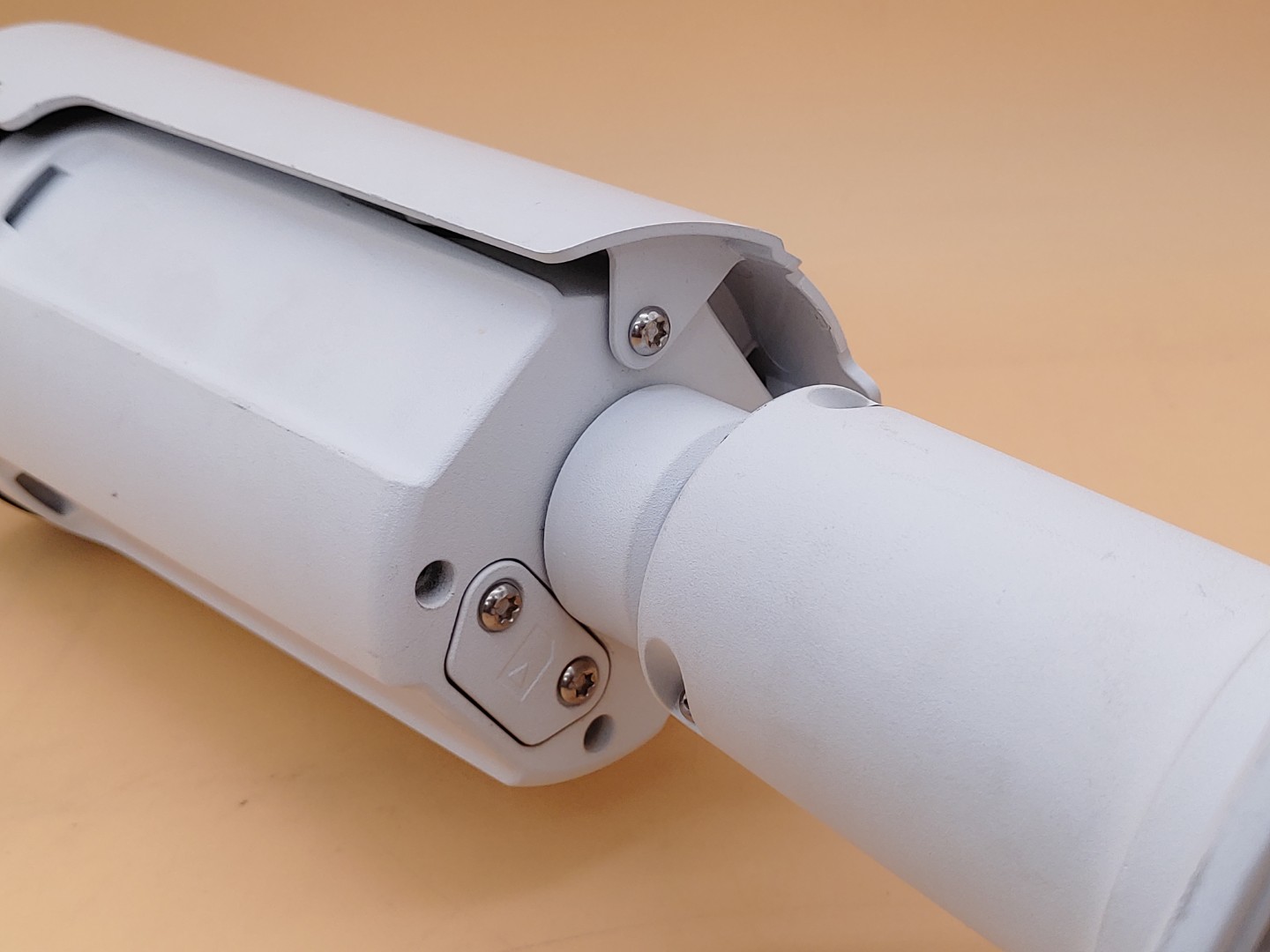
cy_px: 476
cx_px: 635
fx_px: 1504
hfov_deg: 45.8
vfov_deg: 35.1
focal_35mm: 41
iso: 50
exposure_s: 1/120
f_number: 1.8
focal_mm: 4.36
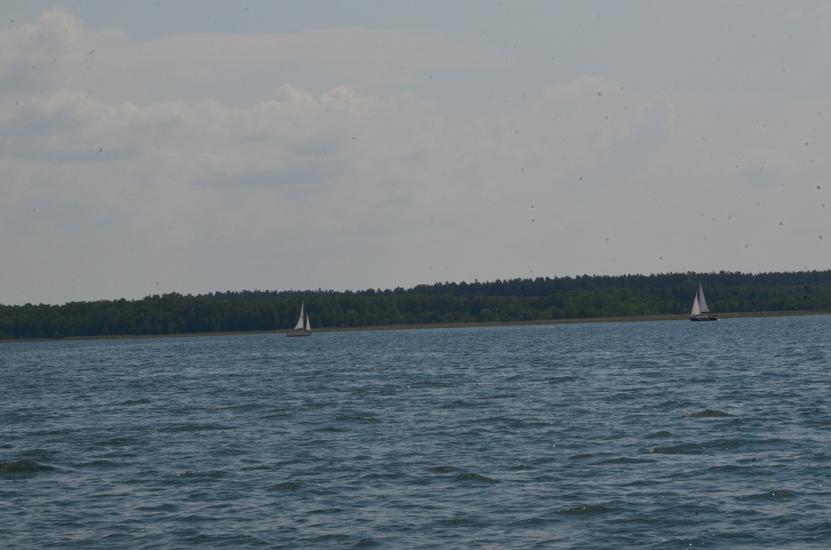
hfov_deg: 15.2
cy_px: 275
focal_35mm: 135
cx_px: 416
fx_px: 3109
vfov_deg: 10.1
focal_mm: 90
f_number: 32
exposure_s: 1/320
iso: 360
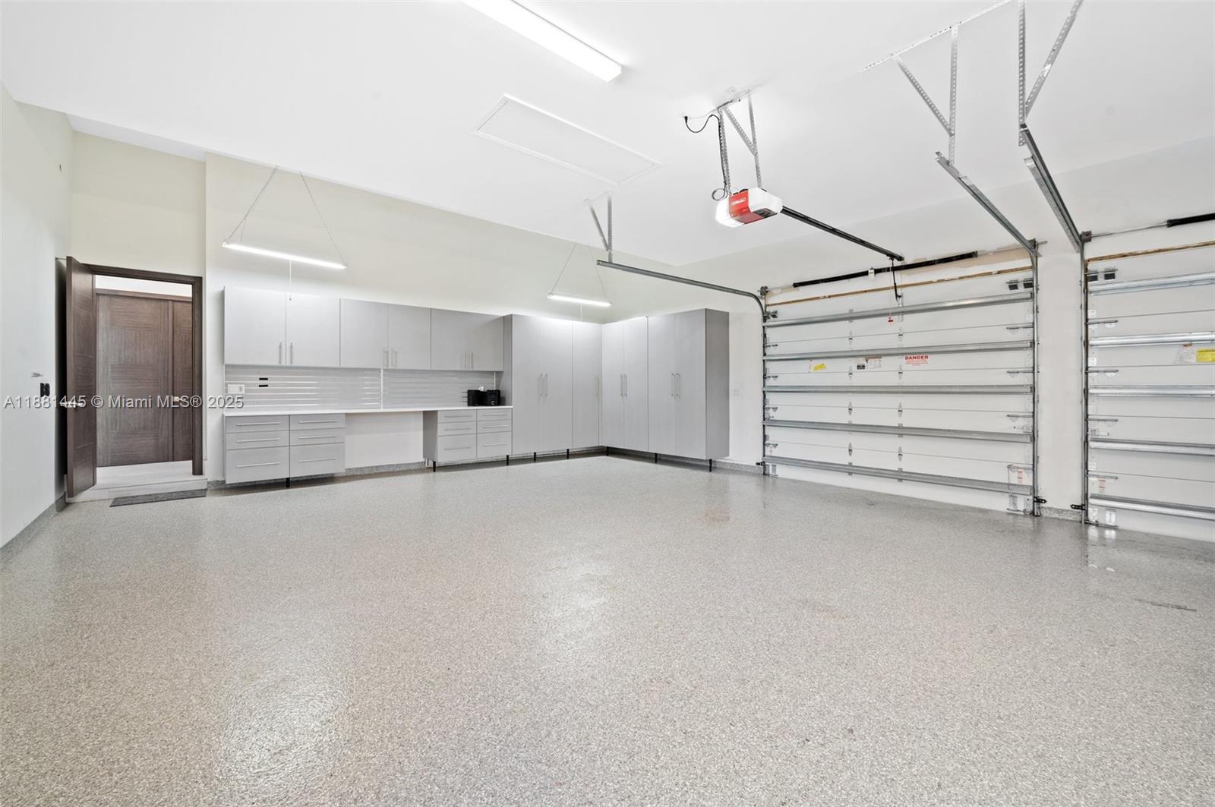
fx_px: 472
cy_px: 404
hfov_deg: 104.3
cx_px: 608
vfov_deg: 81.1
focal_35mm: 14
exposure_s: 1/1.67
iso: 200
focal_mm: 14
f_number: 8
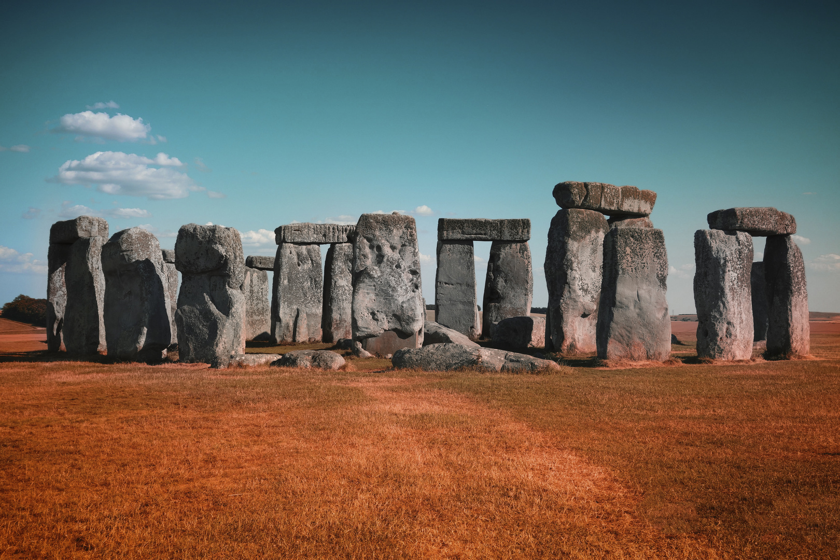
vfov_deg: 33.4
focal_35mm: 40
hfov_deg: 48.5
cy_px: 280
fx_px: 933
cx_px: 420
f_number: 5.6
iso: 125
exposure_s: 1/640
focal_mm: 14.93
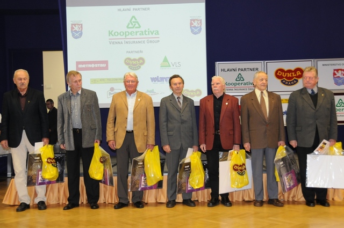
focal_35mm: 44
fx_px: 415
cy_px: 114
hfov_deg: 45.0
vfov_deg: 30.8
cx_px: 172
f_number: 5
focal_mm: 29
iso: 800
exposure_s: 1/60
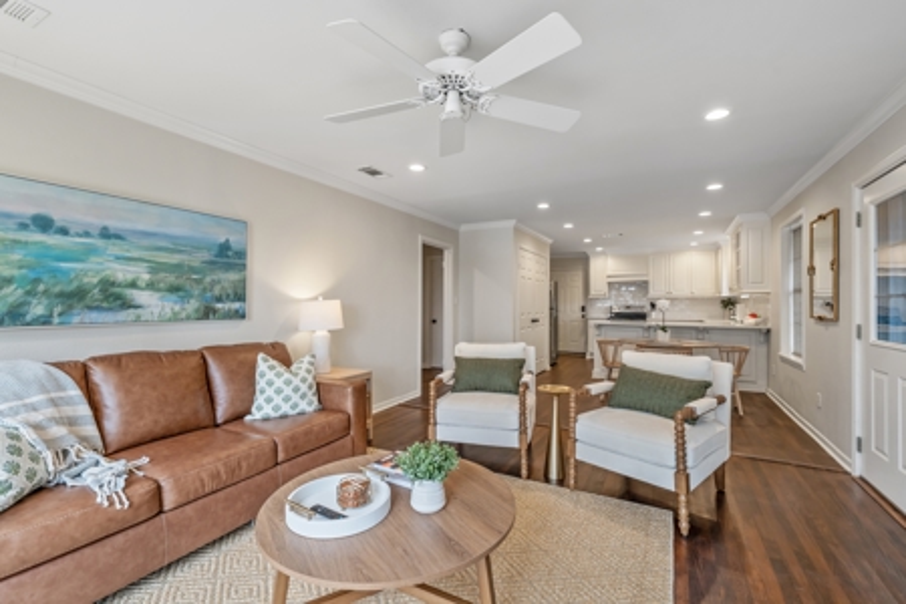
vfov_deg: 73.7
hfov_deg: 96.7
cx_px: 453
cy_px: 302
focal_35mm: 16
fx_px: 403
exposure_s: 1/25
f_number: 8
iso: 800
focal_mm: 16
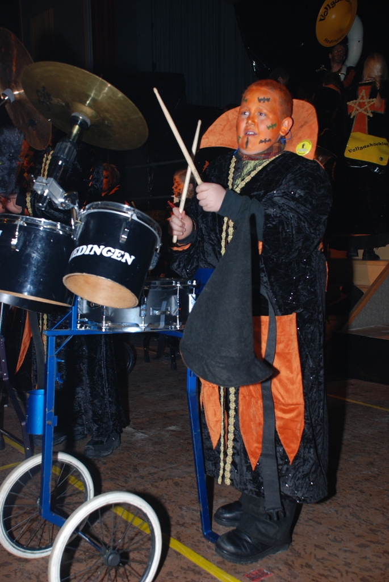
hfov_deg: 32.0
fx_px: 679
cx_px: 194
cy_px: 291
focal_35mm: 42
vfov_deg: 46.4
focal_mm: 28
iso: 200
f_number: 4
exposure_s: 1/60
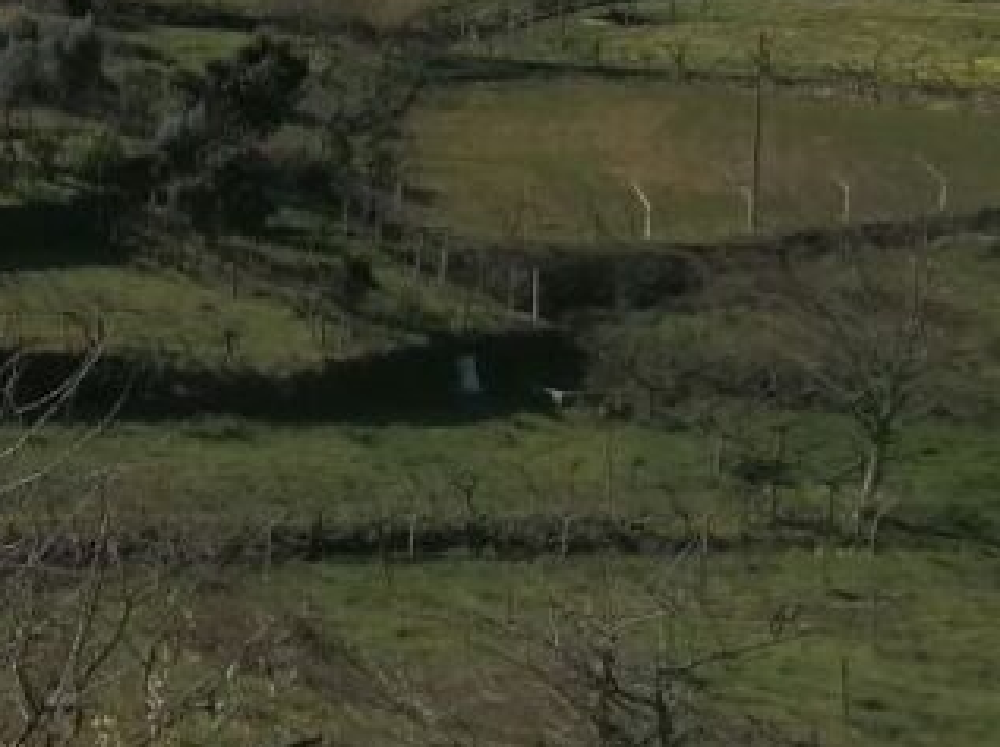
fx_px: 3780
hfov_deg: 12.2
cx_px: -1344
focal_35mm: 131
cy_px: -142
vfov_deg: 11.1
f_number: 1.8
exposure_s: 1/2770
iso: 50
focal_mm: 4.75
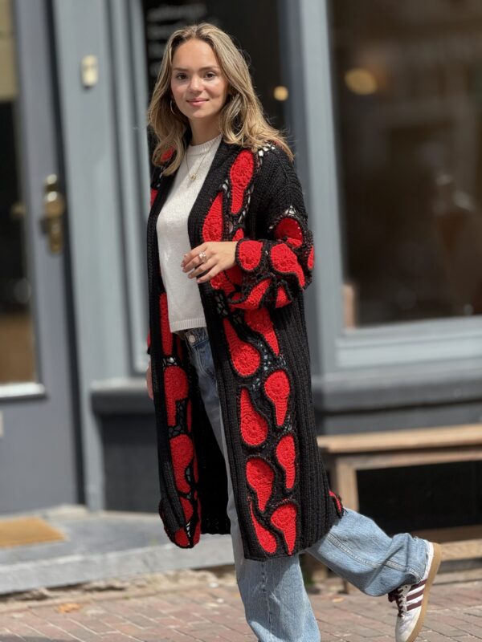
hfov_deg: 12.3
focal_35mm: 120
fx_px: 2228
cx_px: 241
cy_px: 321
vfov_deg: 16.4
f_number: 2.8
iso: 50
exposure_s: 1/576
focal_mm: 15.66
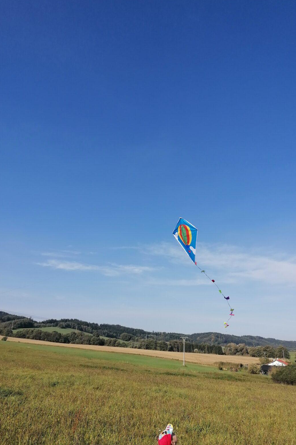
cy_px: 228
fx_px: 358
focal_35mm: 29
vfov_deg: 63.6
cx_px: 156
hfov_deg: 45.0
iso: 50
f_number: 1.8
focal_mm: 4.75
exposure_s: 1/1546
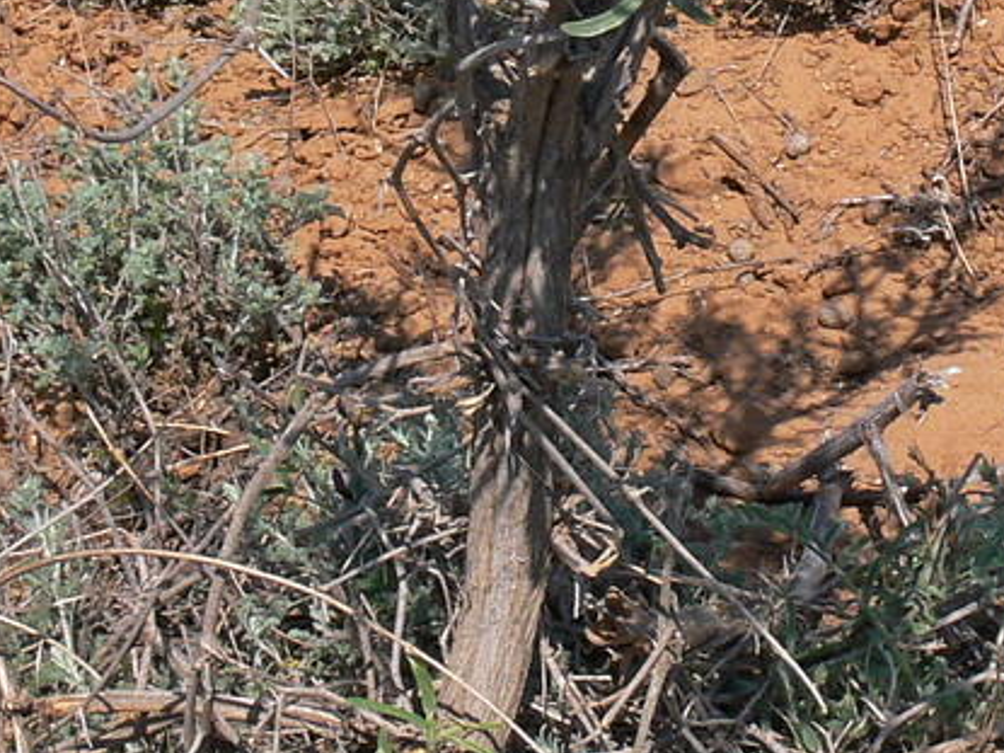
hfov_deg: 16.7
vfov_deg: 12.4
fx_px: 3421
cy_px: 36
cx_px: 600
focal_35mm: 118
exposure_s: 1/200
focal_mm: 7.4
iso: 100
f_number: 10
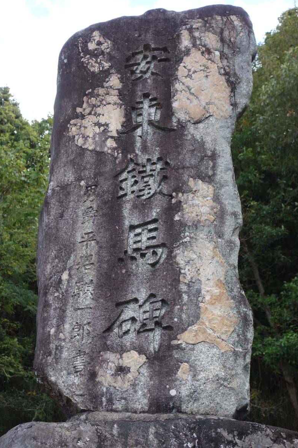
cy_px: 223
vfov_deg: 30.1
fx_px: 832
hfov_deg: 20.3
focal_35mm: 67
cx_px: 149
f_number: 5
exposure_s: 1/100
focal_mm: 24.4
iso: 125
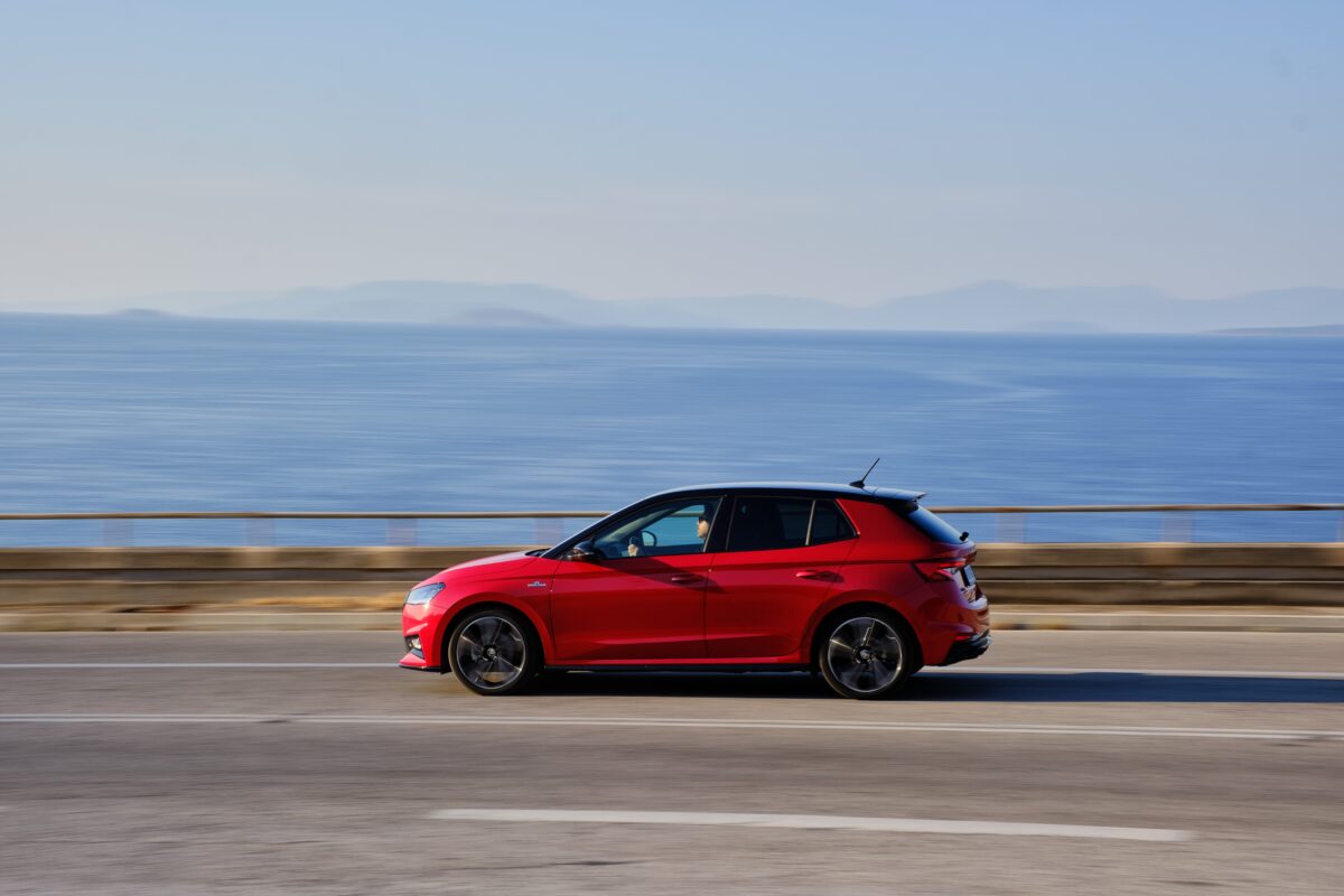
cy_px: 448
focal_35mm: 62
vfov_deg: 21.9
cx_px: 672
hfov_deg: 32.4
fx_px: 2314
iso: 125
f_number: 13
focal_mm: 41.4
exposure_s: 1/60
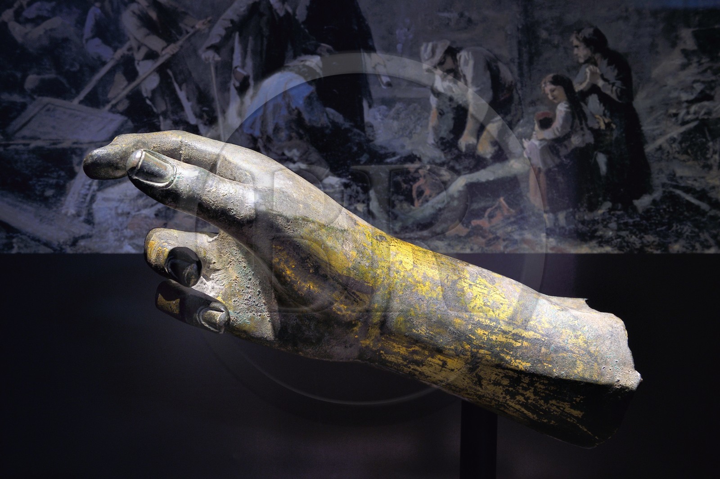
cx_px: 360
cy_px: 240
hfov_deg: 50.7
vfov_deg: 35.0
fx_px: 759
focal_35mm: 38
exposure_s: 1/3.33
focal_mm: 38
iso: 800
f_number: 10
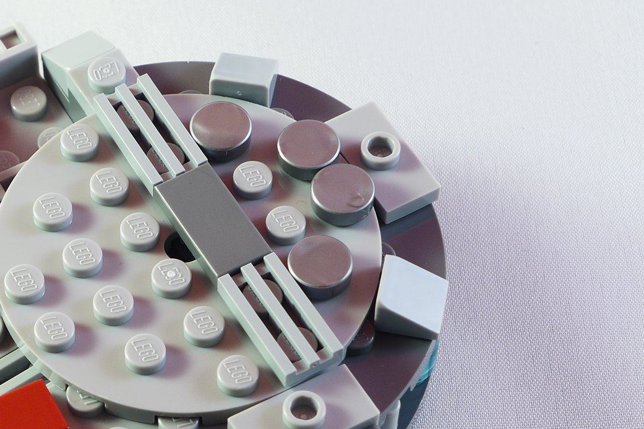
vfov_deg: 10.8
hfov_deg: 15.9
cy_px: 300
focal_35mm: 127
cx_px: 64
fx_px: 2272
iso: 80
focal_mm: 13.7
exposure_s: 1/2.5
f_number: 4
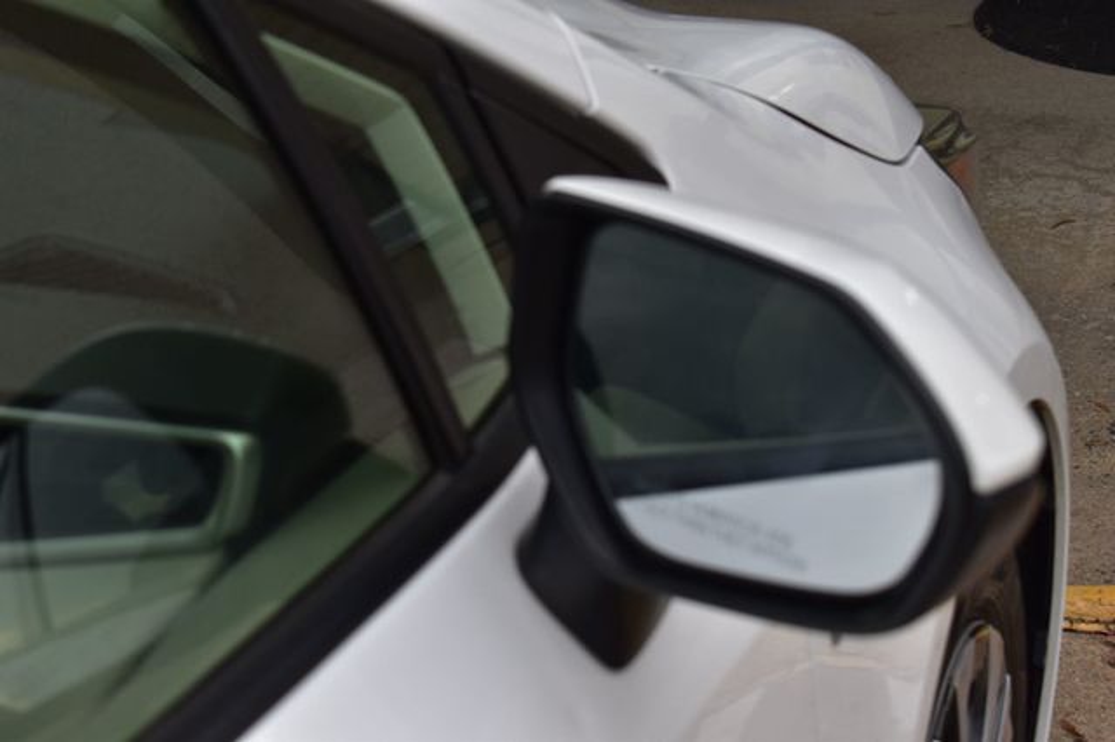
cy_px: 371
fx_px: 2554
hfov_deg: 24.6
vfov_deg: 16.5
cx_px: 558
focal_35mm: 82
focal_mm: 55
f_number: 8
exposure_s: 1/60
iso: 400
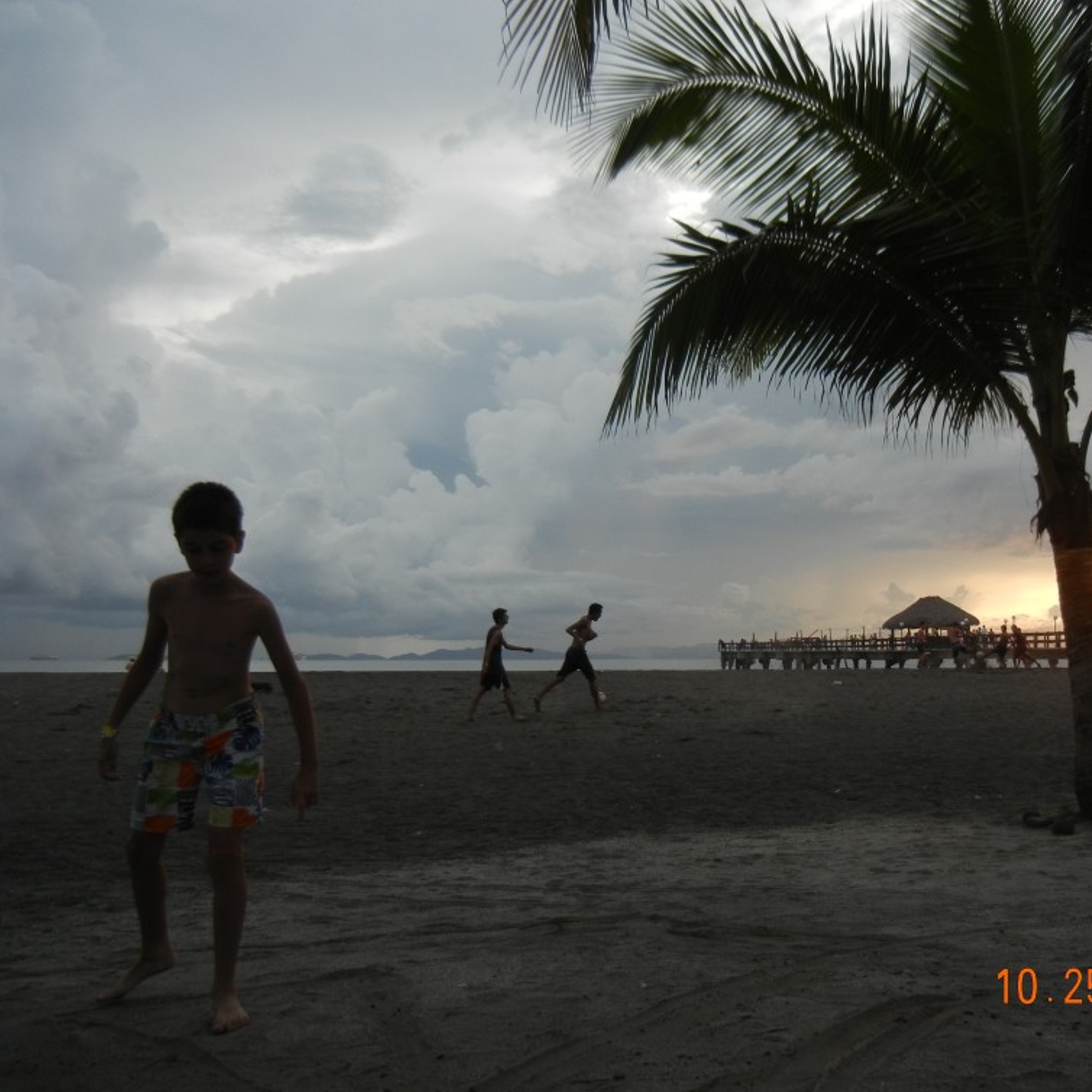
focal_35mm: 36
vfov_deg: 46.0
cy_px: 546
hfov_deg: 45.5
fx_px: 1285
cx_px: 708
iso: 160
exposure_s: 1/193
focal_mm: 5.4
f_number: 3.5
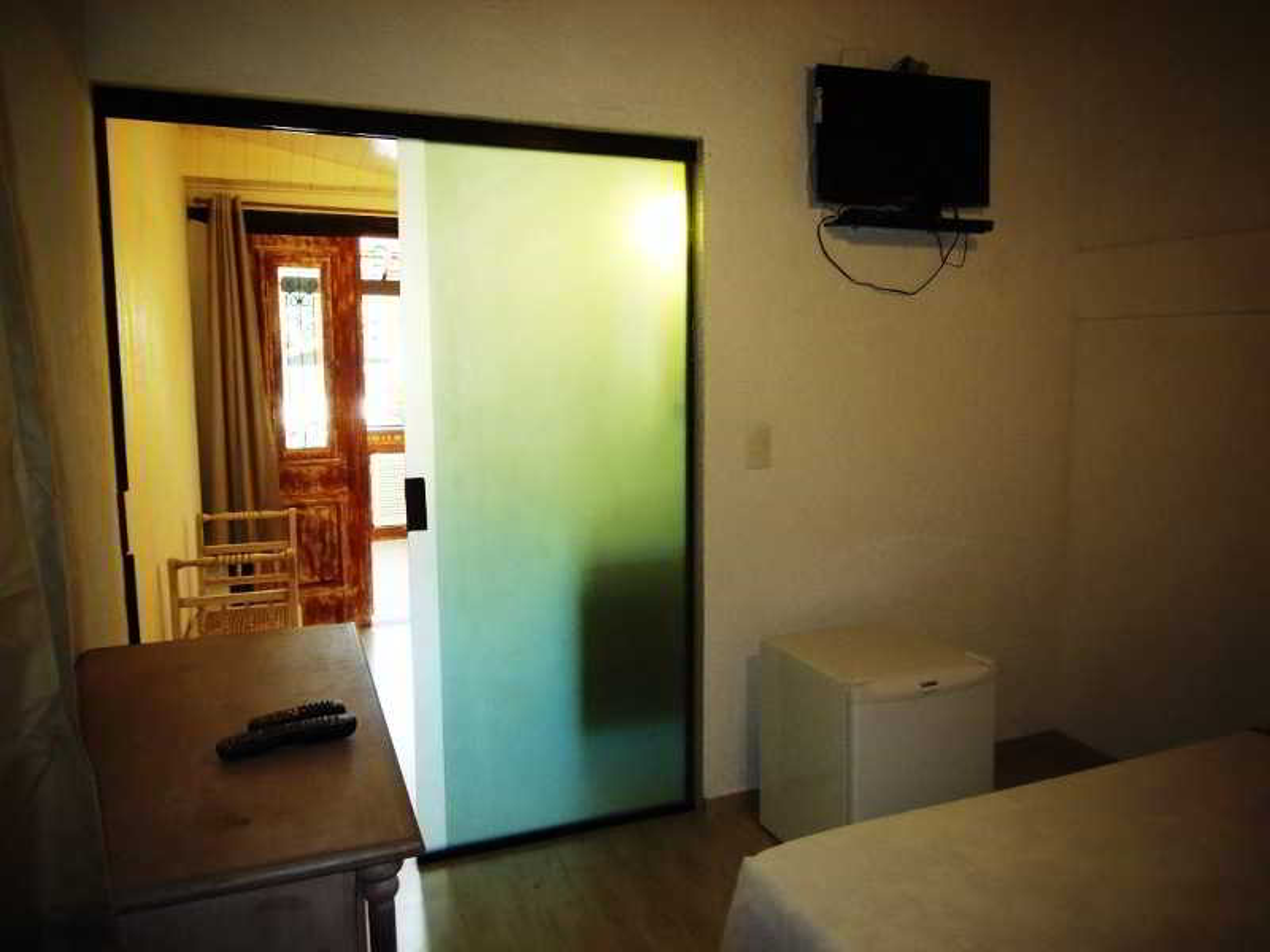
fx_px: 881
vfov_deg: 56.8
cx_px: 635
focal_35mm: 24
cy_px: 476
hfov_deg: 71.6
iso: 200
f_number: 2.9
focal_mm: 4.3
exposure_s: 1/30
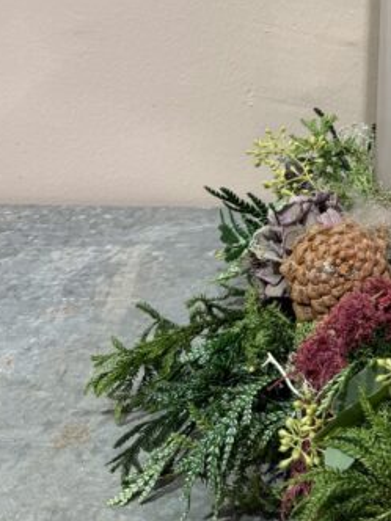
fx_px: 1175
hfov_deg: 17.2
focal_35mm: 78
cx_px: 575
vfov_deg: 23.6
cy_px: -35
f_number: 1.78
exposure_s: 1/121
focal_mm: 6.76
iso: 64
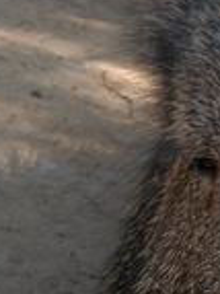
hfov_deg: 1.3
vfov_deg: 1.7
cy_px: 175
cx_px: 368
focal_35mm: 1160
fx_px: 9844
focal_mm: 71.2
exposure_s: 1/149
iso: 100
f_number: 4.7
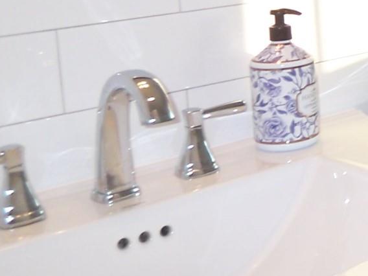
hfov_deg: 19.4
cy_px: -45
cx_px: 606
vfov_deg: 17.1
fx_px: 882
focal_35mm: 83
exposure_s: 1/30
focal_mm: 3.8
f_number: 2.8
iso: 50
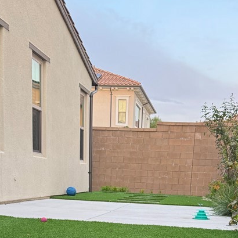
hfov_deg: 32.2
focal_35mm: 53
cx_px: 134
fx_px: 412
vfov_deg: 29.5
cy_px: 251
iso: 200
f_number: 1.78
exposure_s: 1/104
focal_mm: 6.76
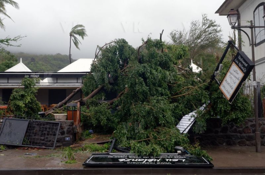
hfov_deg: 53.2
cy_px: 88
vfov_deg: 36.7
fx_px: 264
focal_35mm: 36
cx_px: 132
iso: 1000
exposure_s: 1/400
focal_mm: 24
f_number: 13
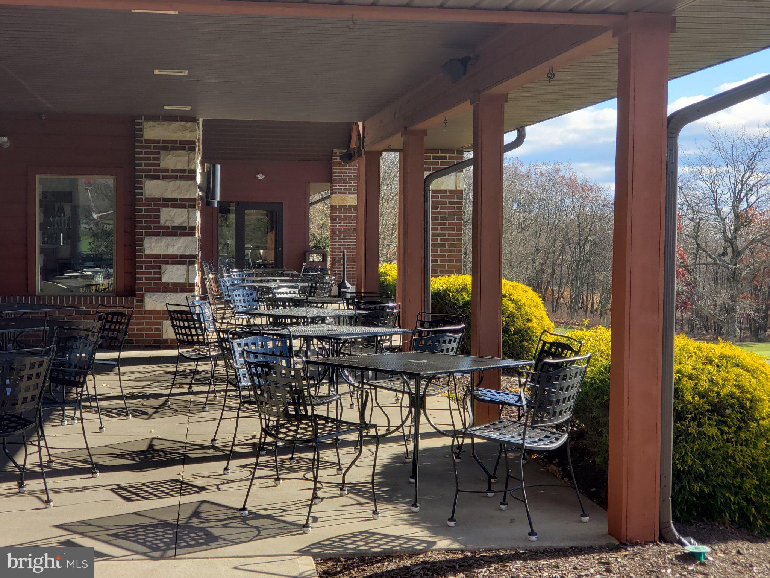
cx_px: 385
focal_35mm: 52
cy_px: 289
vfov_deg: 28.0
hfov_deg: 36.8
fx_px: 1157
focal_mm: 6
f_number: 2.4
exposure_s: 1/241
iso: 32
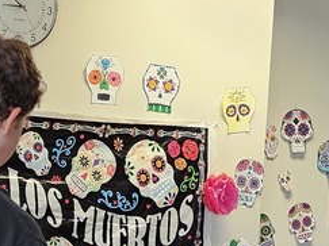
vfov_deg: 14.3
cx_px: 49
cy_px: 362
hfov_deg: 19.9
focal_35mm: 97
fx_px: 921
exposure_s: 1/120
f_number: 1.7
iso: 400
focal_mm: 6.3
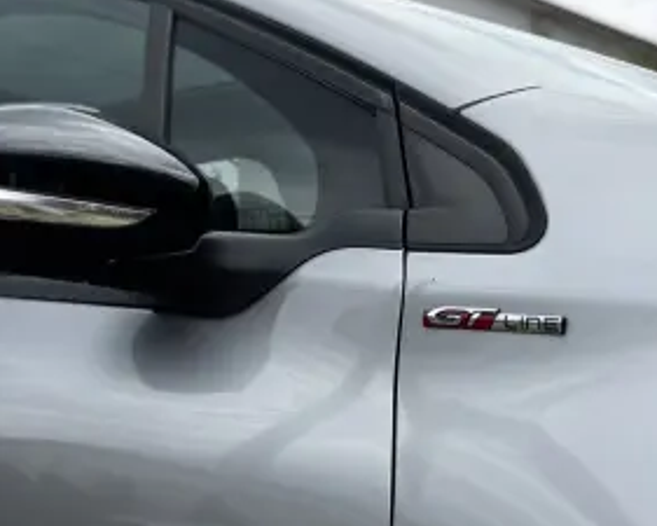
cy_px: 255
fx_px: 1167
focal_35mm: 60
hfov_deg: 31.3
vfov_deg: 25.4
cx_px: 260
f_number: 1.78
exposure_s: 1/2959
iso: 64
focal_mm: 6.76
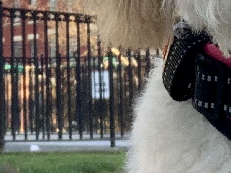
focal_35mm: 164
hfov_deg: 11.9
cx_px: 7
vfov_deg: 8.9
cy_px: -62
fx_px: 1094
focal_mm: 2.87
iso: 50
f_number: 2.2
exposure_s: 1/121
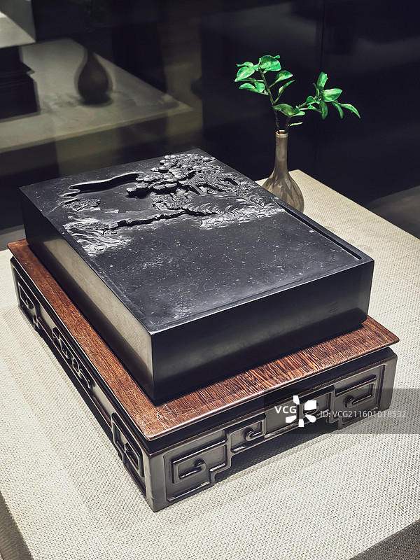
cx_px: 210
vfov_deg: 40.4
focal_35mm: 47
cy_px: 280
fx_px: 760
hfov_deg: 30.9
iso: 250
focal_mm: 5.75
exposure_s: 1/100
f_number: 2
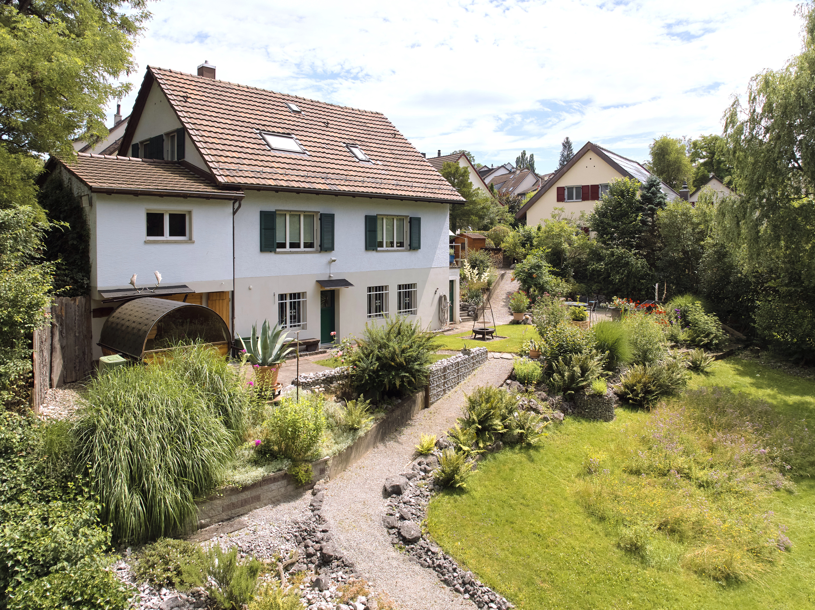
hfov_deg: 71.6
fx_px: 565
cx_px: 408
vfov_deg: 56.8
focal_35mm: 24
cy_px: 305
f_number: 2.8
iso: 140
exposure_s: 1/4000
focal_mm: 12.29
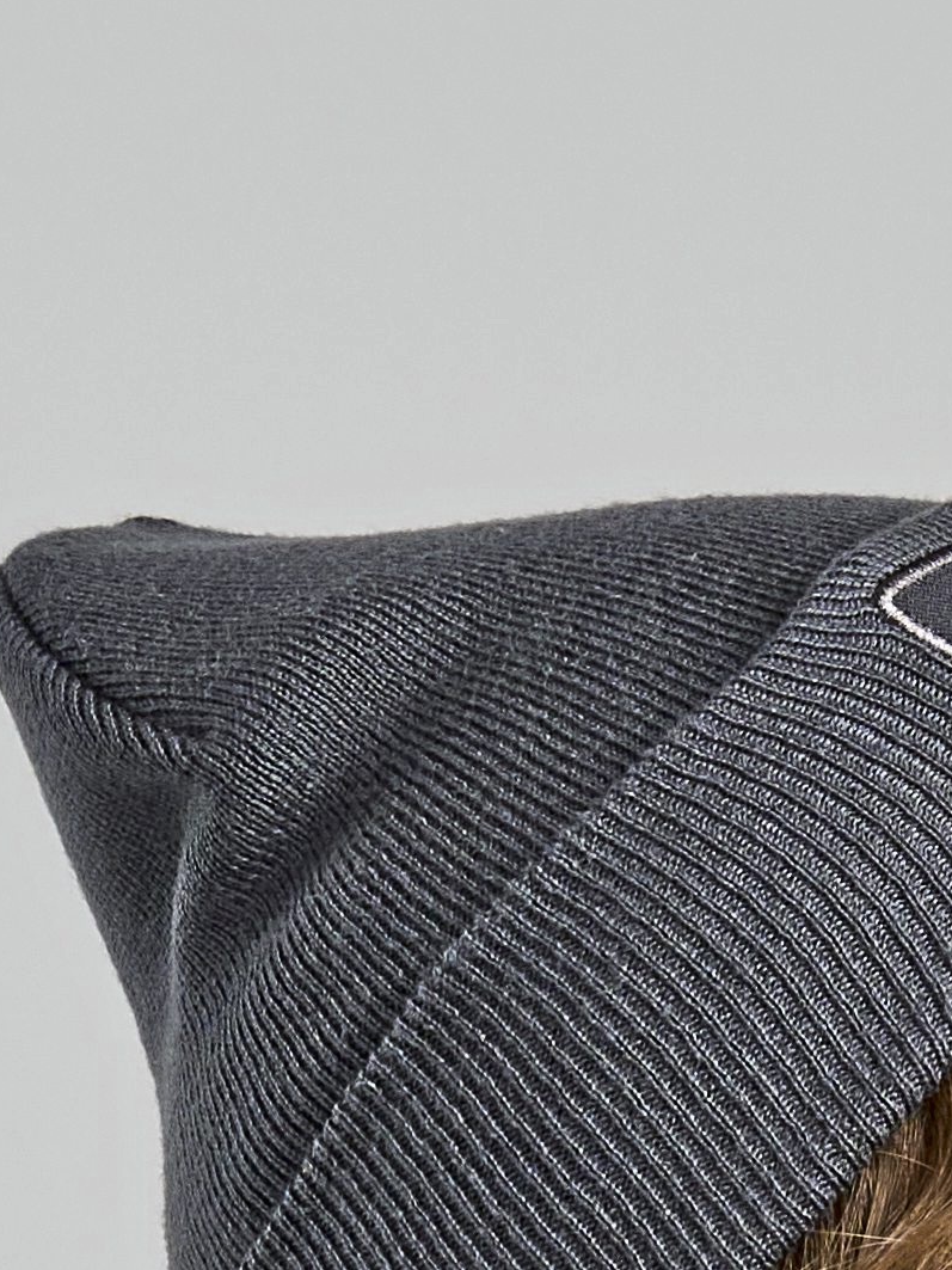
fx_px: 15404
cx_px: 862
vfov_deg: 4.6
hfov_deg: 3.5
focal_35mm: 420
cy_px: 2544
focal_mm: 50
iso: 320
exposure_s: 1/160
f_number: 9
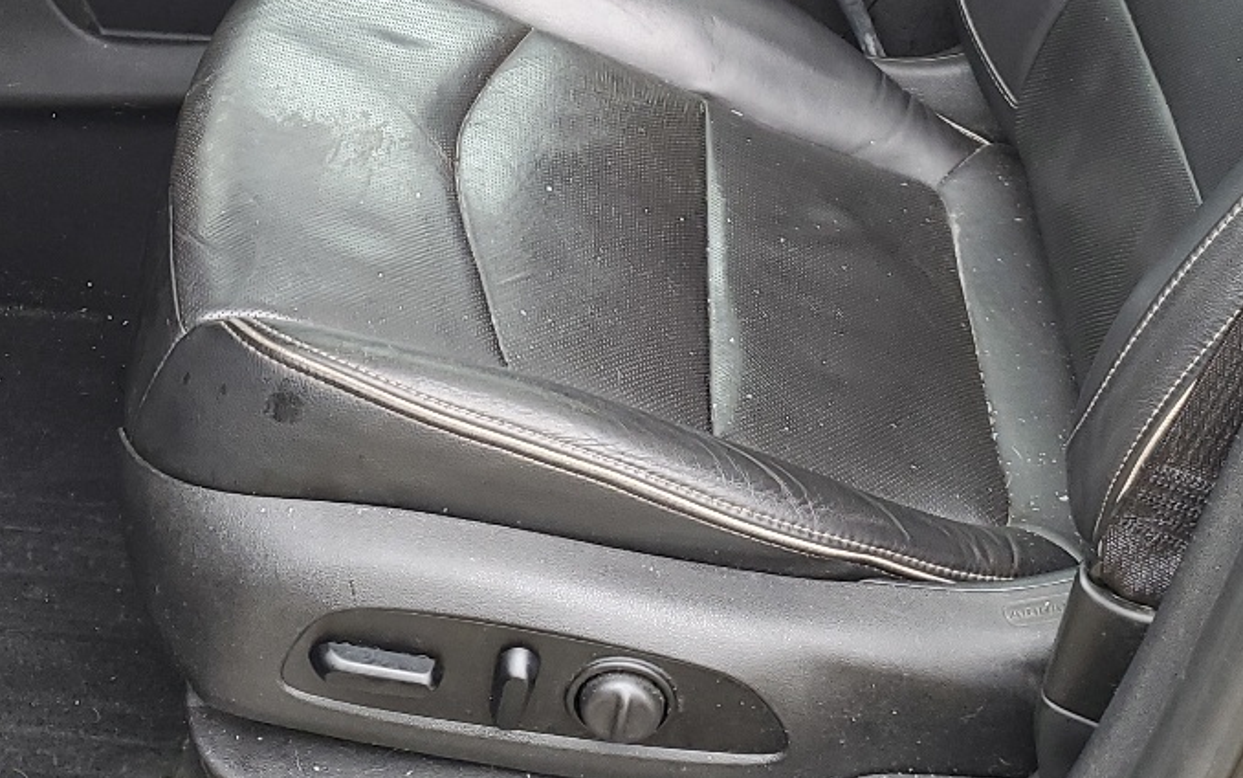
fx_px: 2202
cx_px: 491
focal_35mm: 65
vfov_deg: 18.9
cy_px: -163
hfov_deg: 31.4
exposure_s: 1/60.2
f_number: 1.5
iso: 56
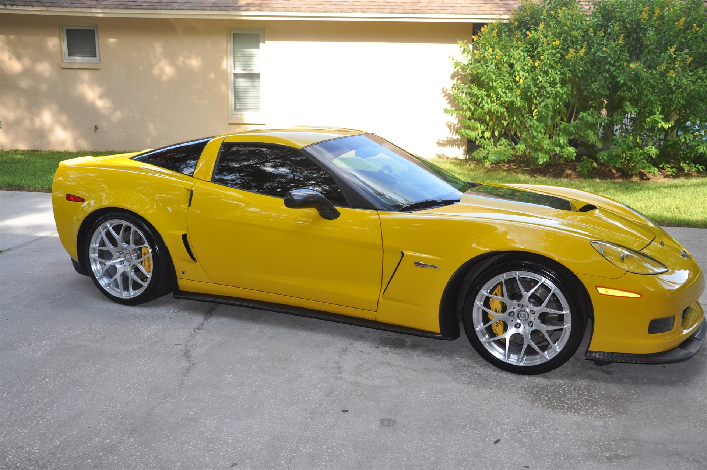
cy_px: 235
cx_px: 354
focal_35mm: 36
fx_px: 706
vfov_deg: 36.8
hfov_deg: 53.2
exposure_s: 1/200
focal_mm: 24
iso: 200
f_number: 5.6
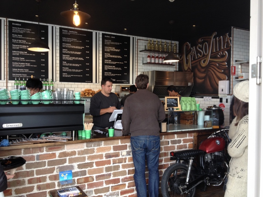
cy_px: 98
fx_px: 266
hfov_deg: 52.6
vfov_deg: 40.7
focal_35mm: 35
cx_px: 132
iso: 50
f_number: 2.4
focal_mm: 4.28
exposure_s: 1/24
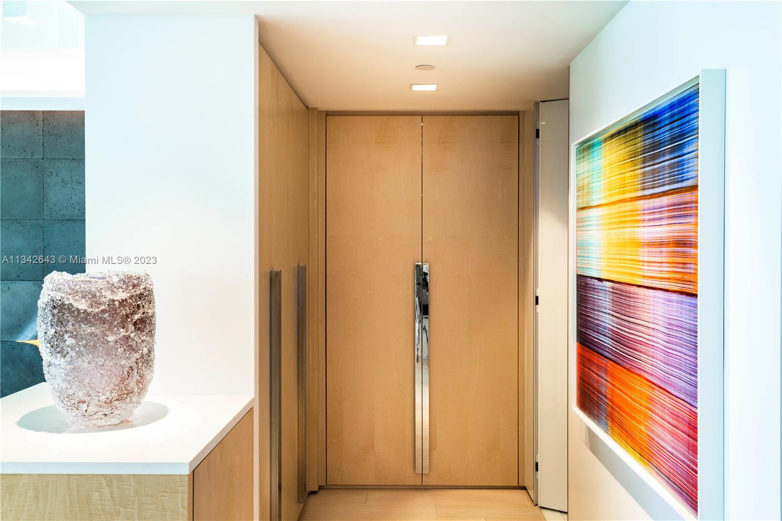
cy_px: 260
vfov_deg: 41.1
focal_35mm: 32
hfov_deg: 58.7
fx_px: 695
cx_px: 391
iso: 200
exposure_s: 1/8
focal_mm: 32
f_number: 11
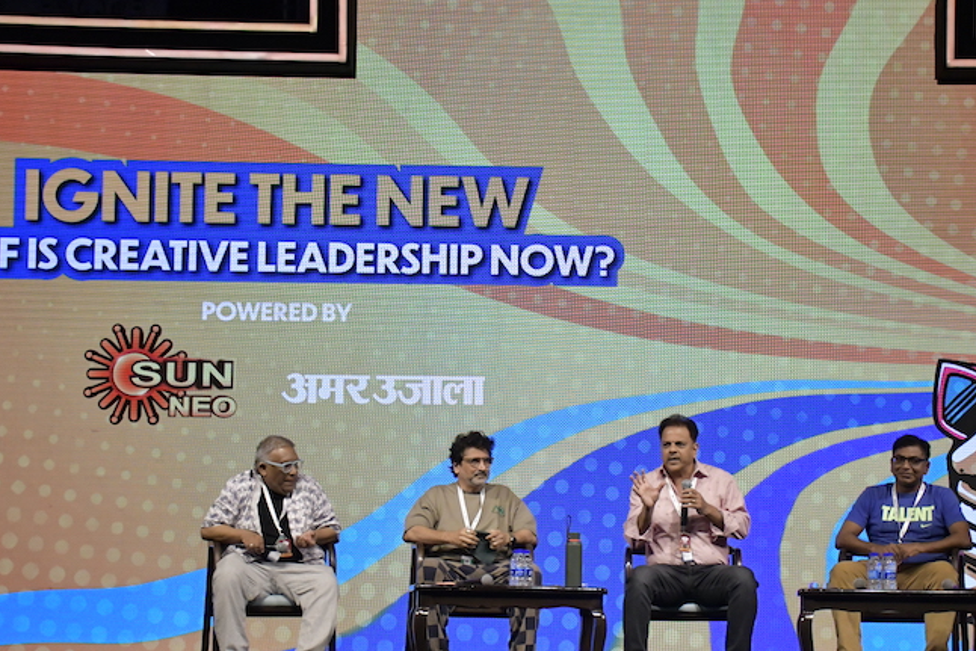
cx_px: 557
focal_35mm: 71
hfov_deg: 28.4
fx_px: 1925
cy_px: 391
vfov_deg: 19.2
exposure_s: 1/800
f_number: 4.5
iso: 4000
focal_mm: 34
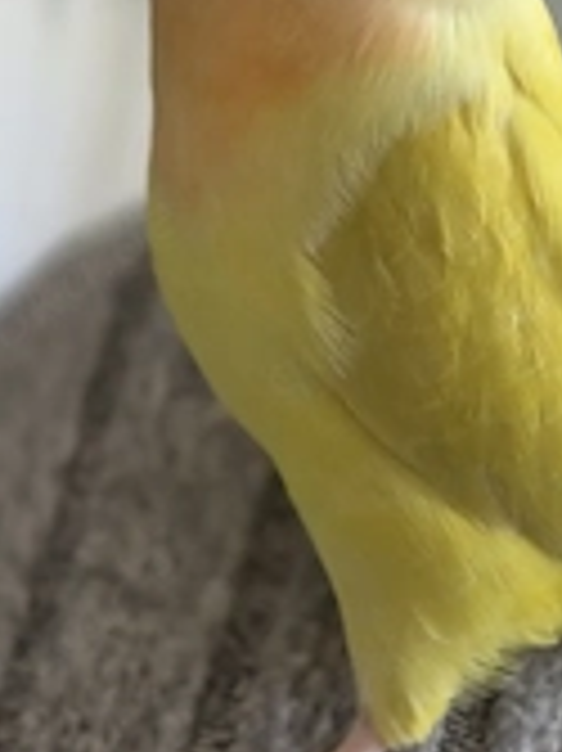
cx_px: 490
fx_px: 3576
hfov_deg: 9.0
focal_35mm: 165
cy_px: 347
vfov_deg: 12.0
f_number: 2.4
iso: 125
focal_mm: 7.9
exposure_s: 1/30
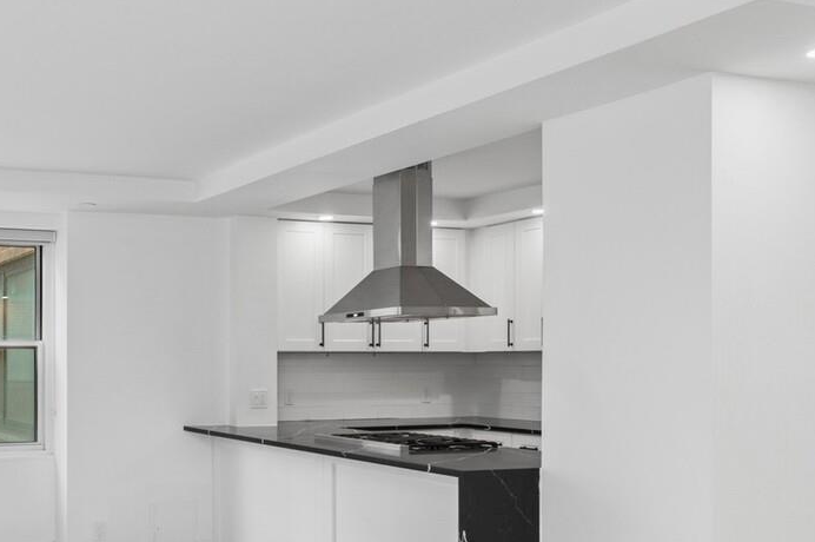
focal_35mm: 39
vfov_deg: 34.1
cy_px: 319
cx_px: 58
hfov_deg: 44.4
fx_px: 882
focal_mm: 12
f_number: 5.6
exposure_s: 1/40
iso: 200
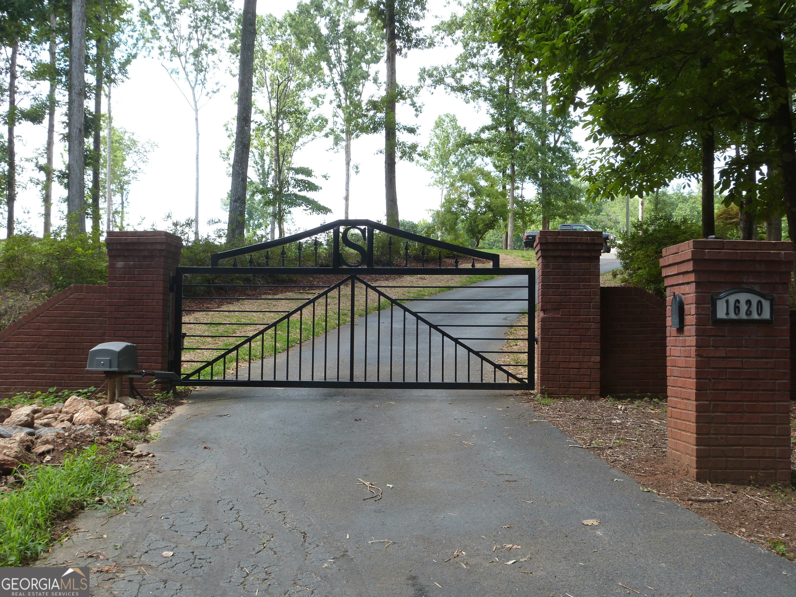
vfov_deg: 32.9
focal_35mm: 44
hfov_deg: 42.9
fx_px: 1012
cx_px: 398
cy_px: 298
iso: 100
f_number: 4
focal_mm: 7.9
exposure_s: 1/125
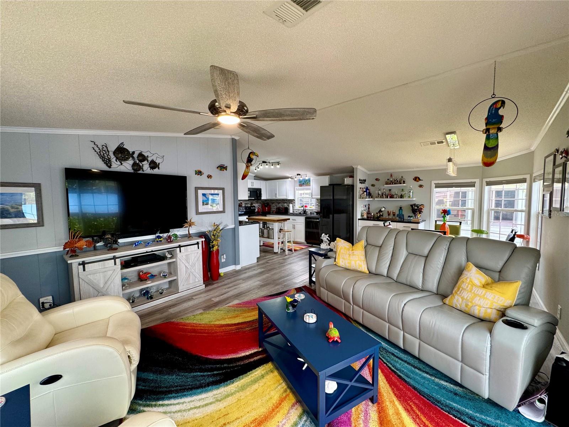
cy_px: 214
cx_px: 284
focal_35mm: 14
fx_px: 230
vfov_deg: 85.7
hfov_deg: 102.1
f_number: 2.2
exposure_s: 1/60
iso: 125
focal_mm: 2.22
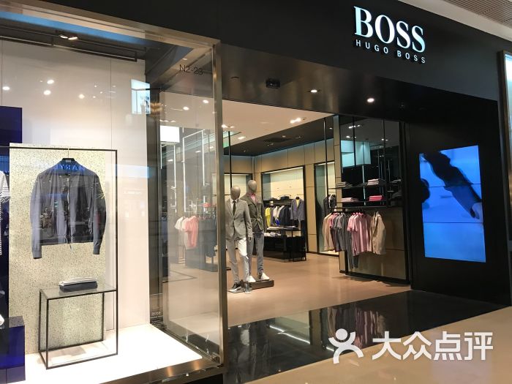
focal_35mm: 28
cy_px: 192
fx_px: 414
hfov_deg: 63.4
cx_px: 256
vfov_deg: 49.7
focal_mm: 3.99
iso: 25
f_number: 1.8
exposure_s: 1/26
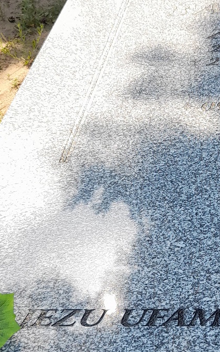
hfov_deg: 16.5
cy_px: 203
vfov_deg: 26.4
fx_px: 747
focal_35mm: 78
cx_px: 199
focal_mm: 4.6
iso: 20
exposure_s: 1/344
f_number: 2
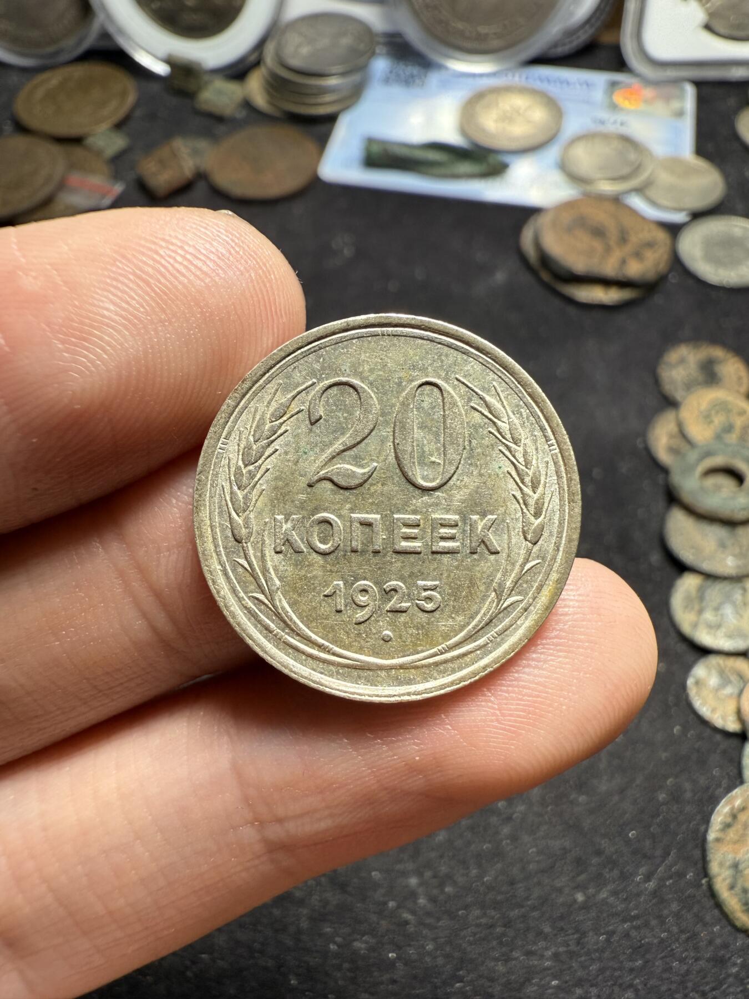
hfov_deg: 56.8
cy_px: 500
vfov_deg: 71.6
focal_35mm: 24
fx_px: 692
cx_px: 374
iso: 80
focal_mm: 2.22
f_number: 2.2
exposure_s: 1/99
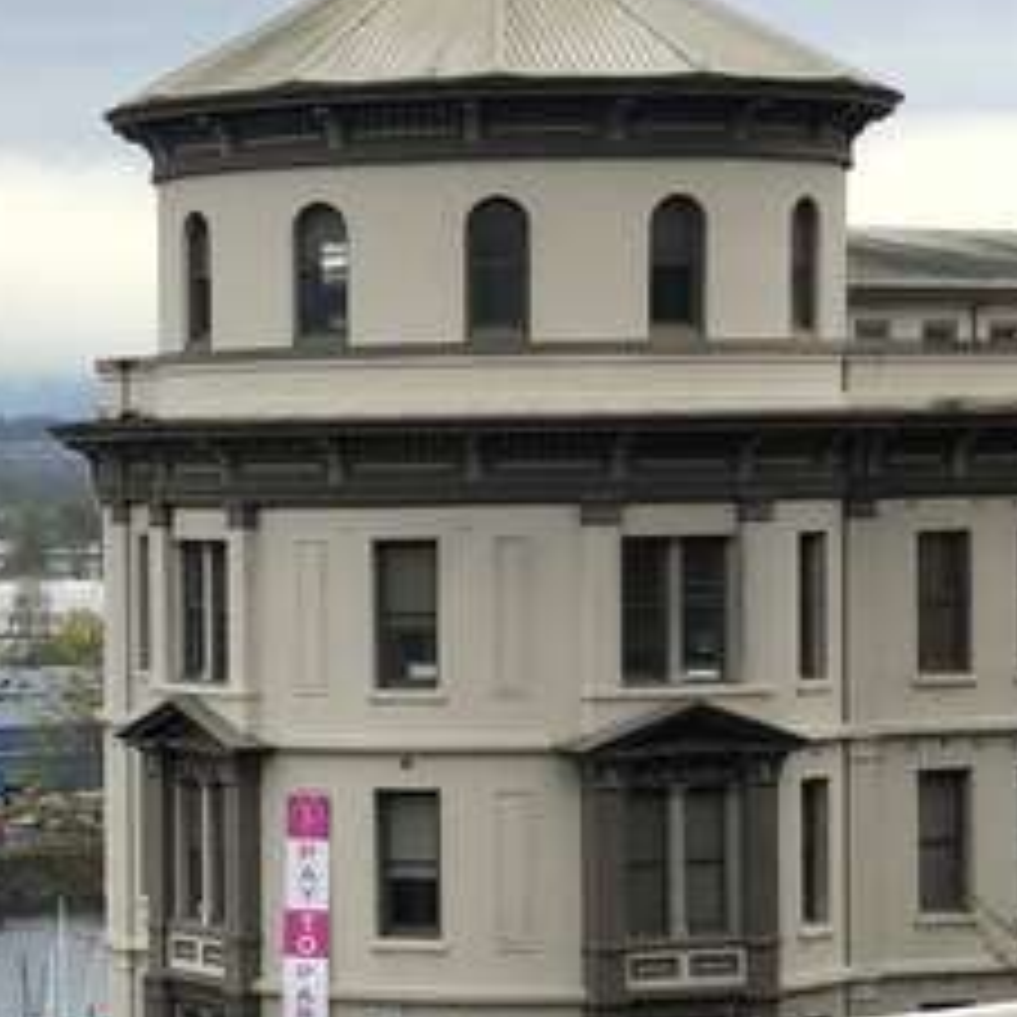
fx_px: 5418
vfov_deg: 10.7
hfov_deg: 10.4
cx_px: -464
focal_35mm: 163
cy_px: 698
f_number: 2.4
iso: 16
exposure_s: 1/238
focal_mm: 6
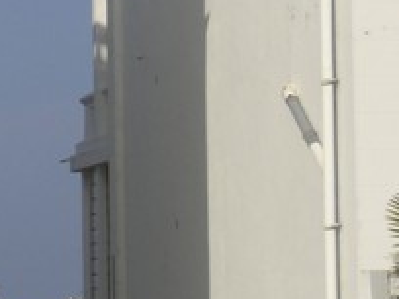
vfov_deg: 6.6
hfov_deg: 7.1
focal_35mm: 226
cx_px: -1072
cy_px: 297
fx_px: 2605
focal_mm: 20
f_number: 13
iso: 100
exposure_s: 1/160
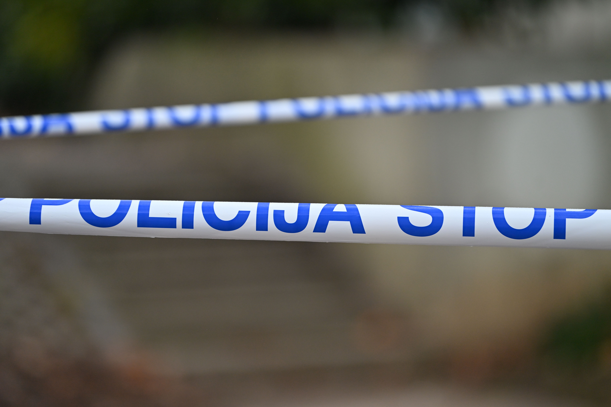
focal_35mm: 170
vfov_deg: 8.1
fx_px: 2885
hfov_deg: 12.1
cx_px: 306
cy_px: 204
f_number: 2.8
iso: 640
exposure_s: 1/1000
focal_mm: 170
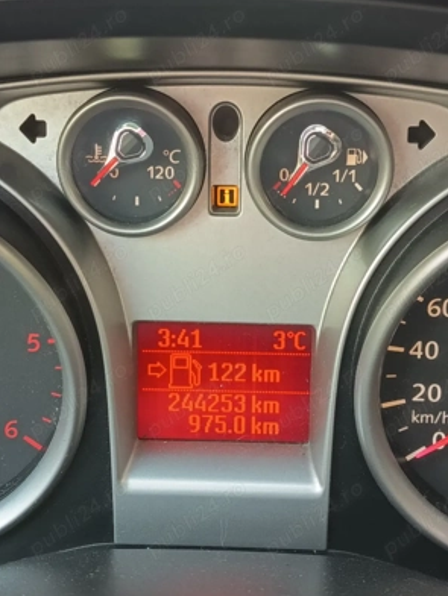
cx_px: 226
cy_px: 300
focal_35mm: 59
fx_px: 1018
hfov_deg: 24.8
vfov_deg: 32.7
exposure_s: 1/33.3
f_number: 1.7
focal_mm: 5.27
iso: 457
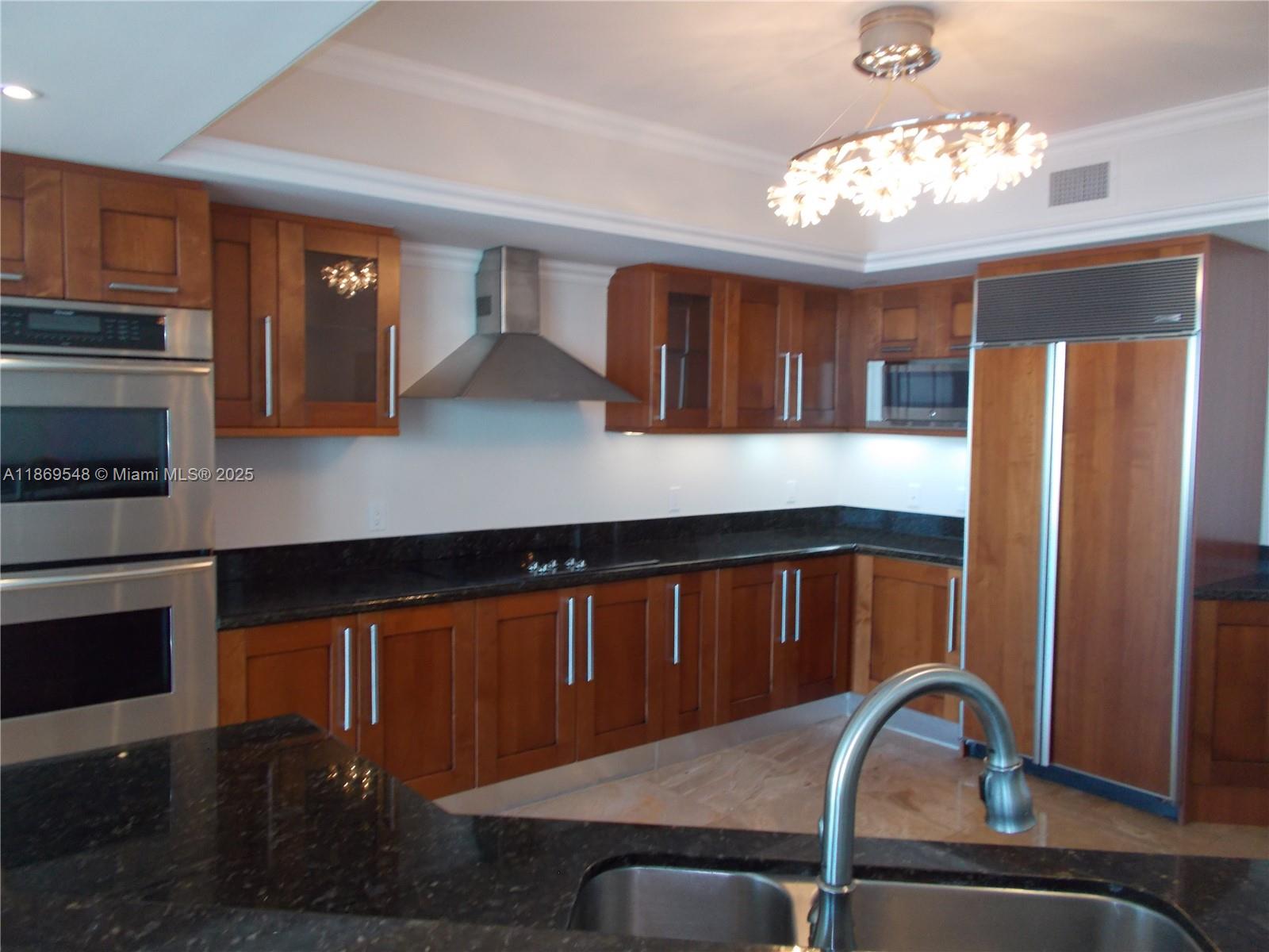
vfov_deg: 53.1
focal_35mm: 26
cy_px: 476
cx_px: 634
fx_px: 953
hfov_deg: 67.3
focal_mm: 4.6
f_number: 3.2
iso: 200
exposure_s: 1/25
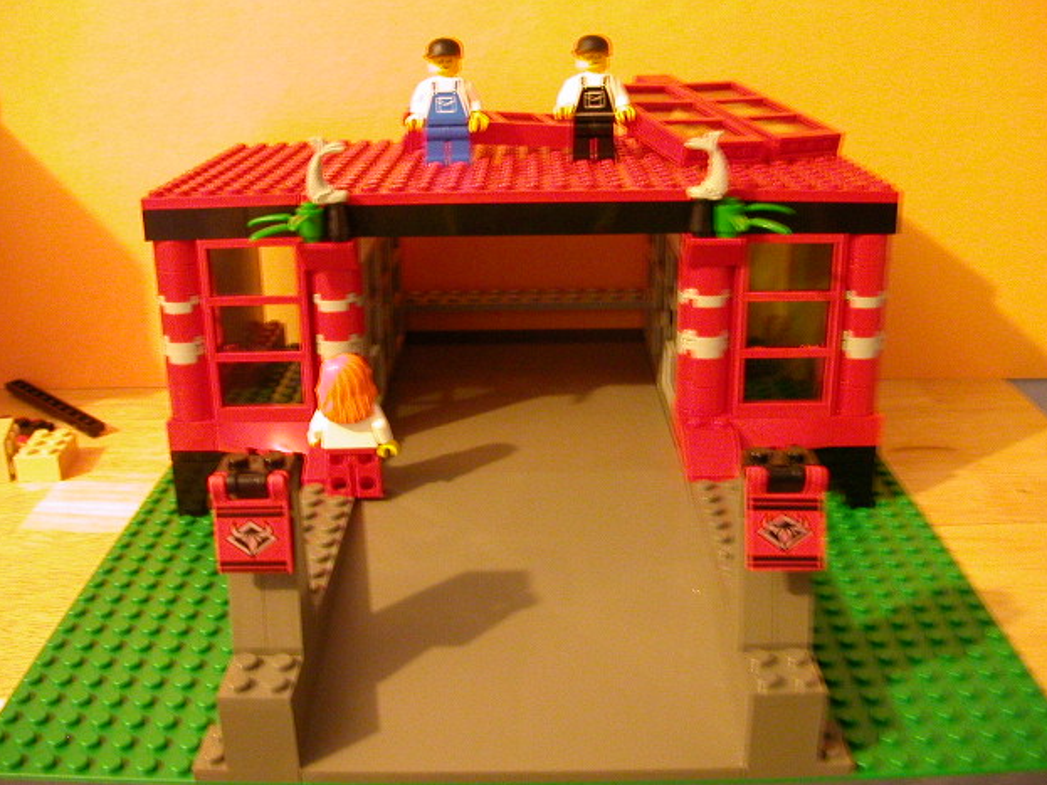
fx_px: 1149
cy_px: 383
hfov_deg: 49.0
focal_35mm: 38
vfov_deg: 37.7
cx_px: 529
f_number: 2.7
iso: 400
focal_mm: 5.6
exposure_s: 1/1.7
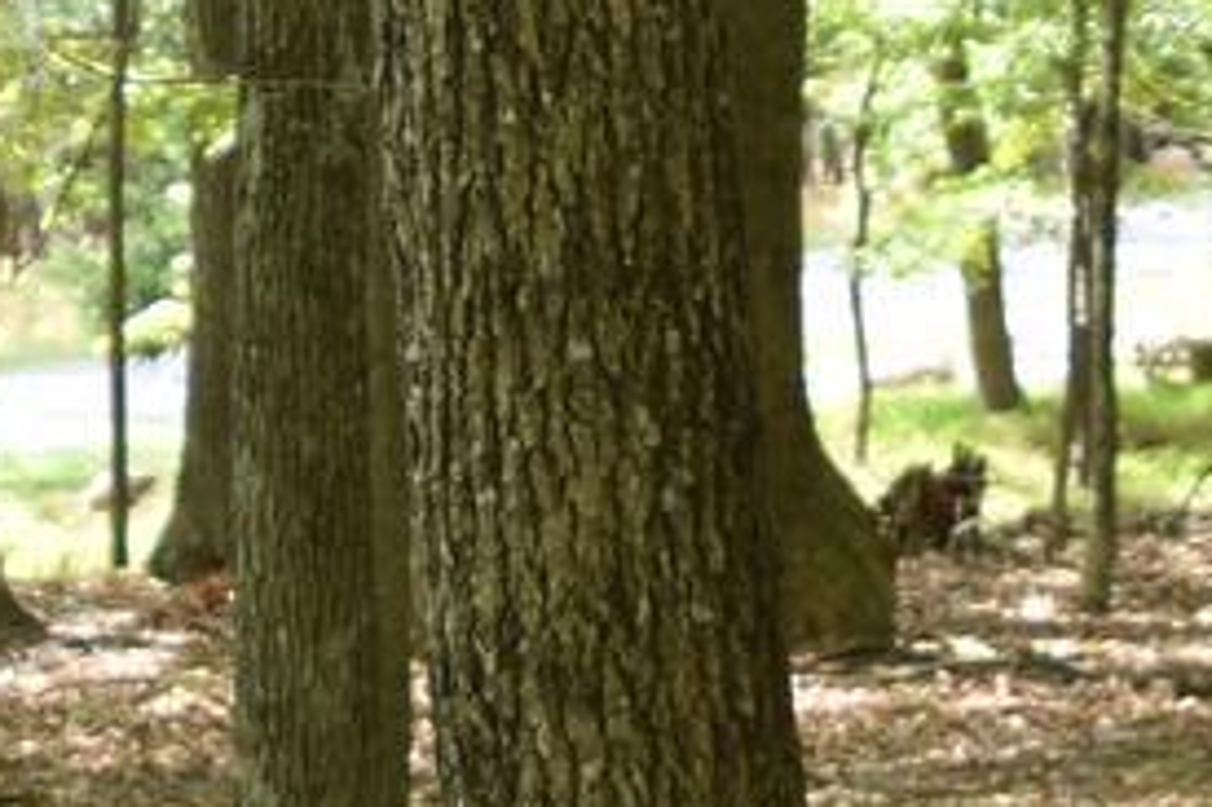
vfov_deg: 6.7
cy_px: -501
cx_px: 538
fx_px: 6763
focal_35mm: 201
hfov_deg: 10.2
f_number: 4
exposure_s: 1/100
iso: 100
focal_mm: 18
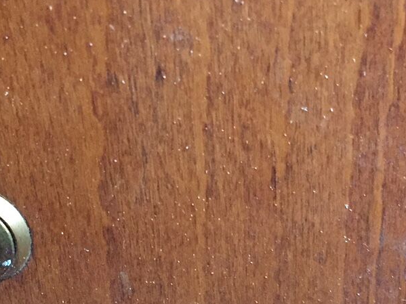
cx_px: 171
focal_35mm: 79
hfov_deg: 24.7
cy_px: 213
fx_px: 926
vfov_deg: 18.6
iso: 400
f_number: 2.2
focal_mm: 4.15
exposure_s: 1/17
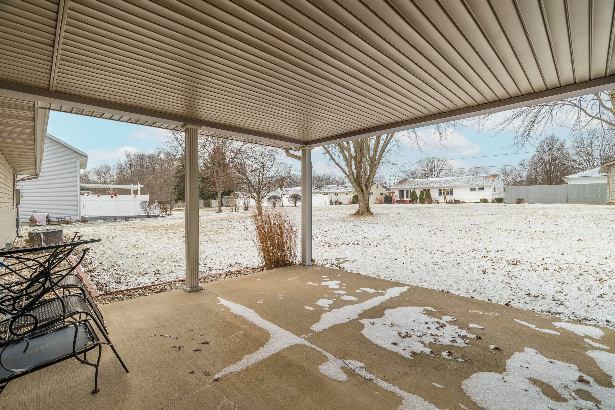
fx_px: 273
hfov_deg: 96.7
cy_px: 205
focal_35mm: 16
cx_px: 308
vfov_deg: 73.7
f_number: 8
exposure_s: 1/1000
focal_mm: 16
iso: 500
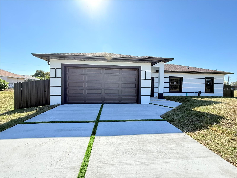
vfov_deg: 85.7
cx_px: 118
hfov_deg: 102.1
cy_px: 89
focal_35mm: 14
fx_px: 96
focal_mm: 2.22
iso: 64
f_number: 2.2
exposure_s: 1/602
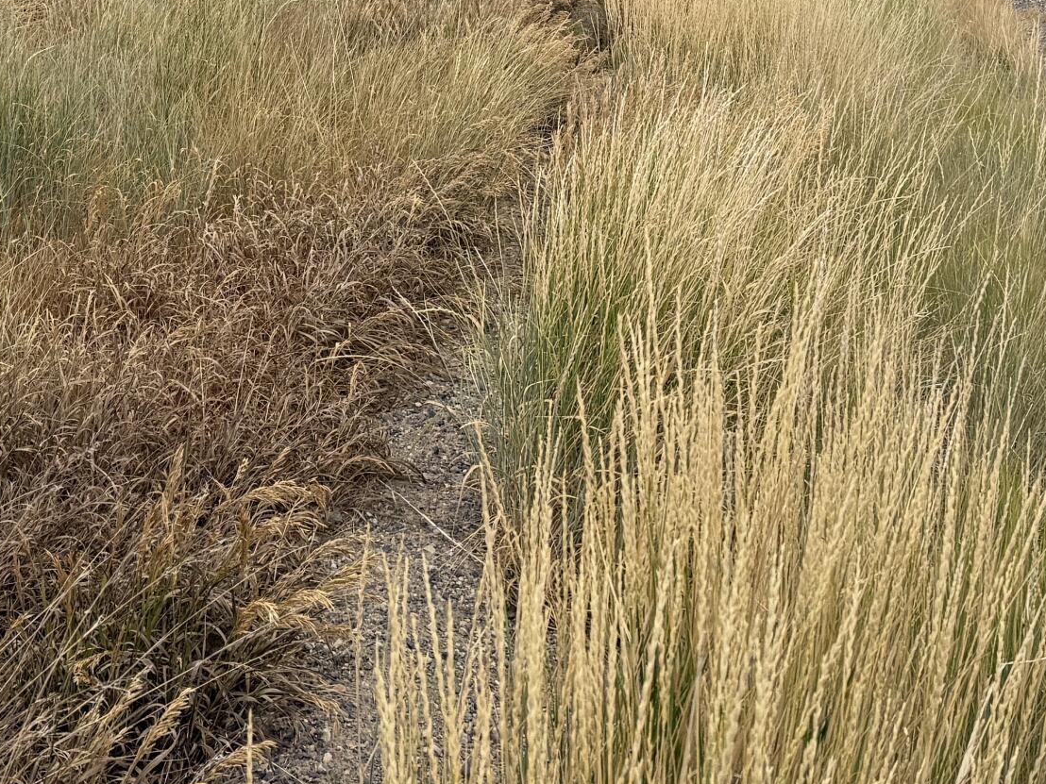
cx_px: 255
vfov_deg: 21.3
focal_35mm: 65
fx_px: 1964
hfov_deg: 29.3
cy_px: -108
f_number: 1.78
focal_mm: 6.76
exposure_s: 1/4405
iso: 80
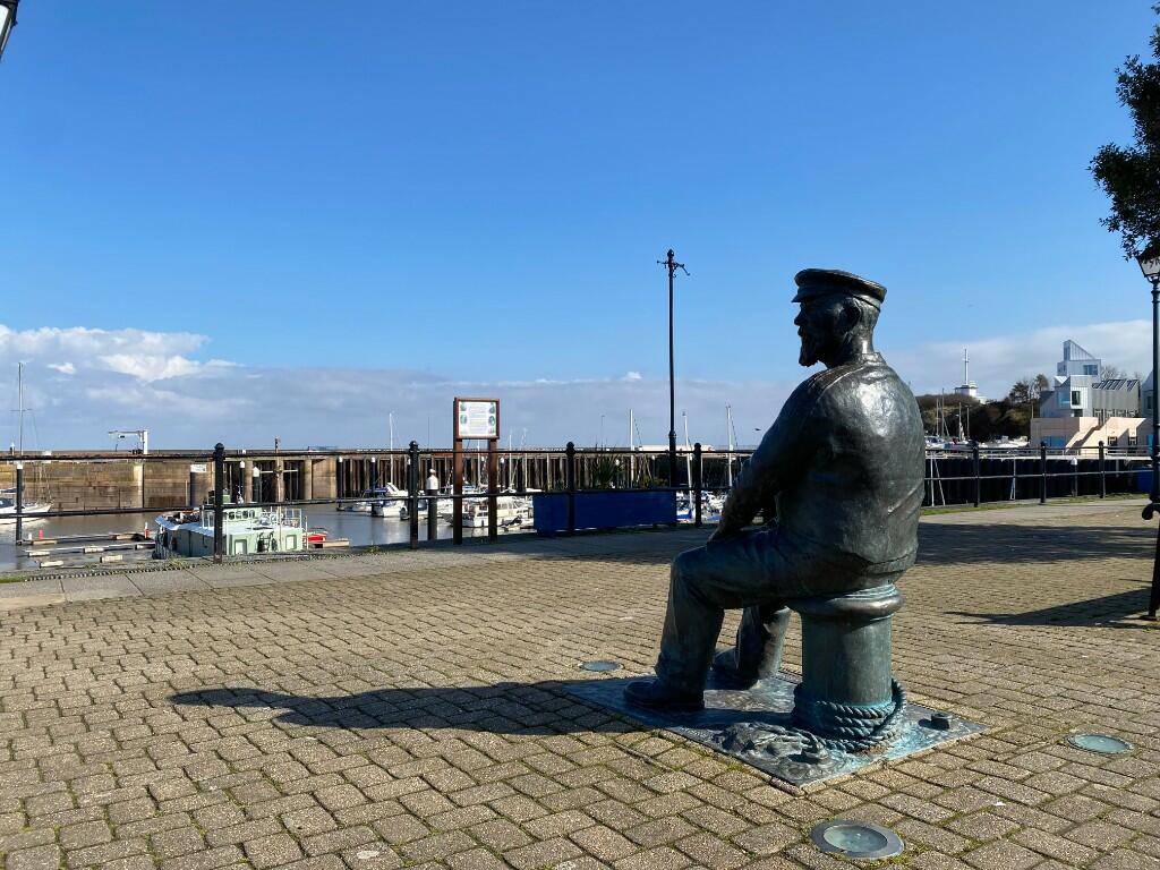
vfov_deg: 53.1
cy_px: 435
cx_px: 580
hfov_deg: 67.3
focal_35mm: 26
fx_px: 871
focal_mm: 4.25
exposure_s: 1/2890
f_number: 1.8
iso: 32
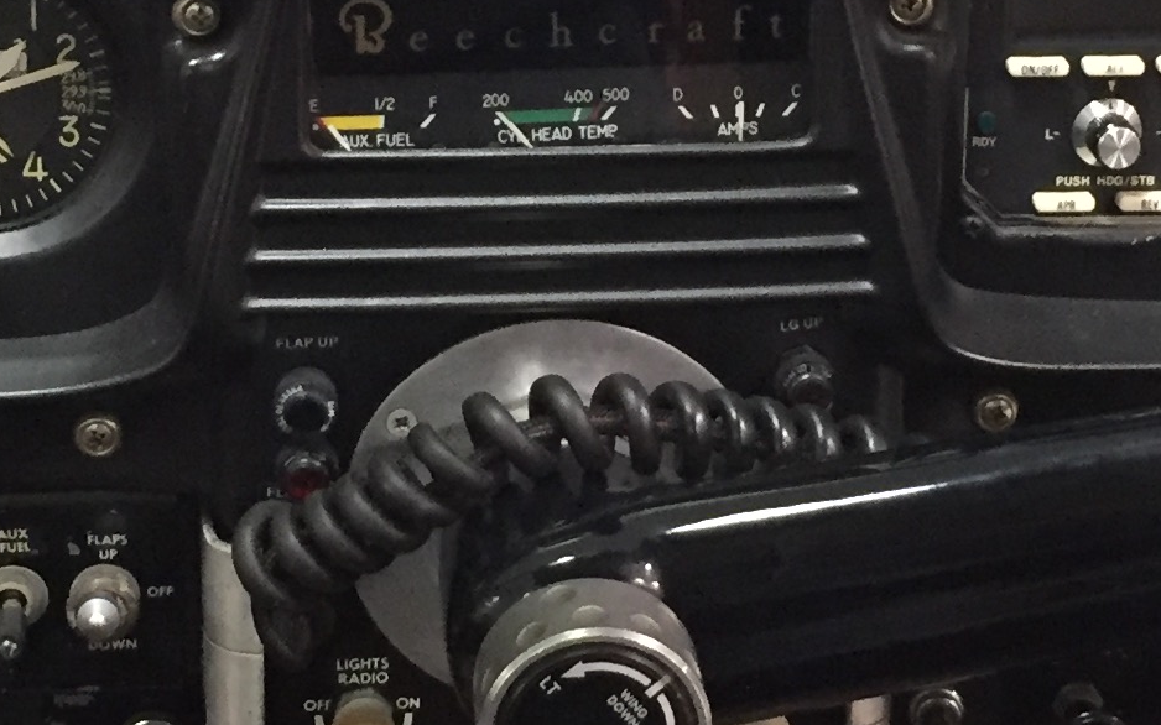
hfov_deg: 19.5
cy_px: 192
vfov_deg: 12.2
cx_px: 608
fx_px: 3385
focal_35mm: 107
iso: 250
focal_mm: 4.15
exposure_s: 1/30
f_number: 2.2
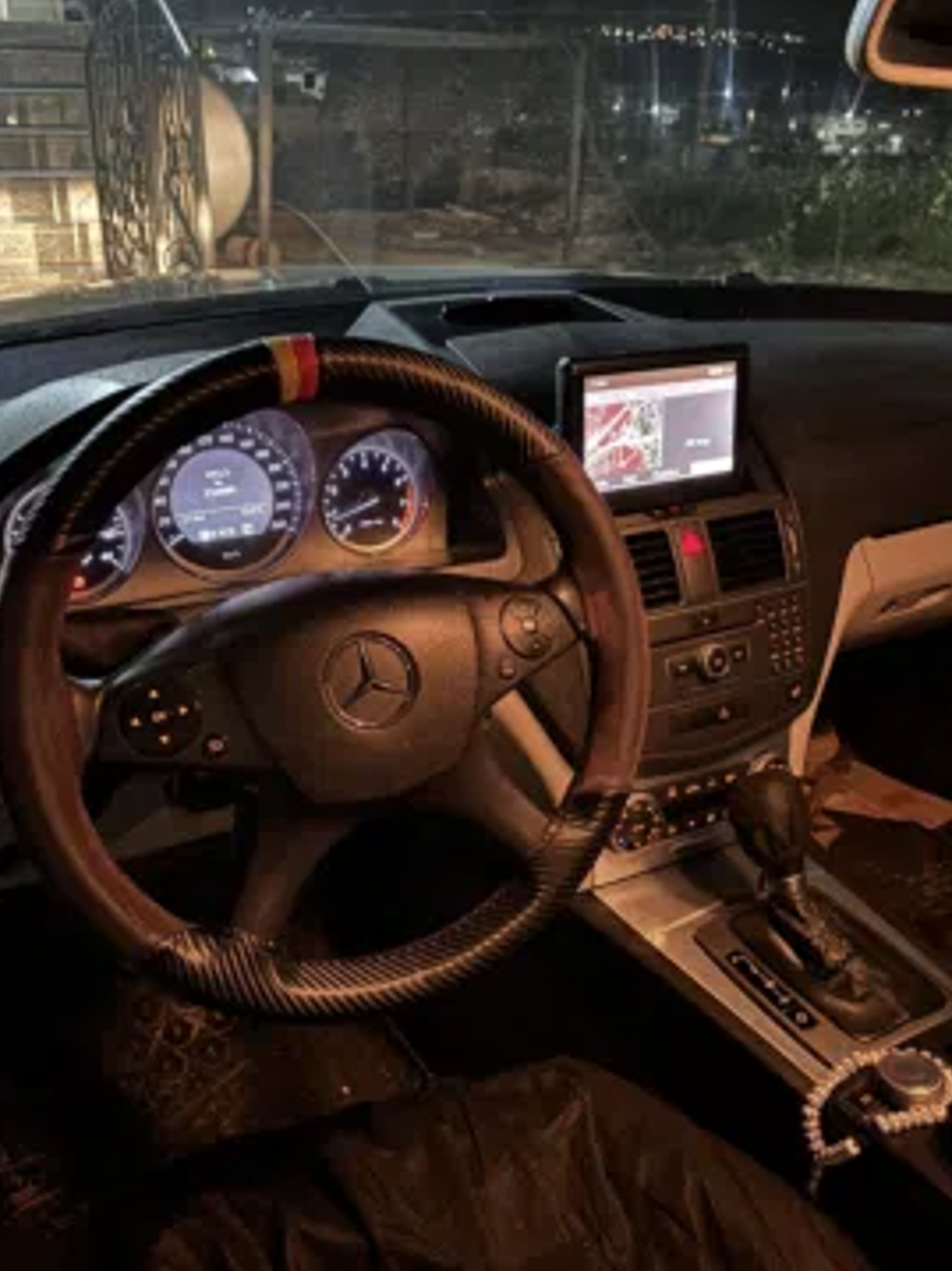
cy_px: 648
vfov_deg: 61.7
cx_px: 464
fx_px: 1064
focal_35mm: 29
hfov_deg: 48.2
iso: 800
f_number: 1.6
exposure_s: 1/9
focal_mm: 5.96
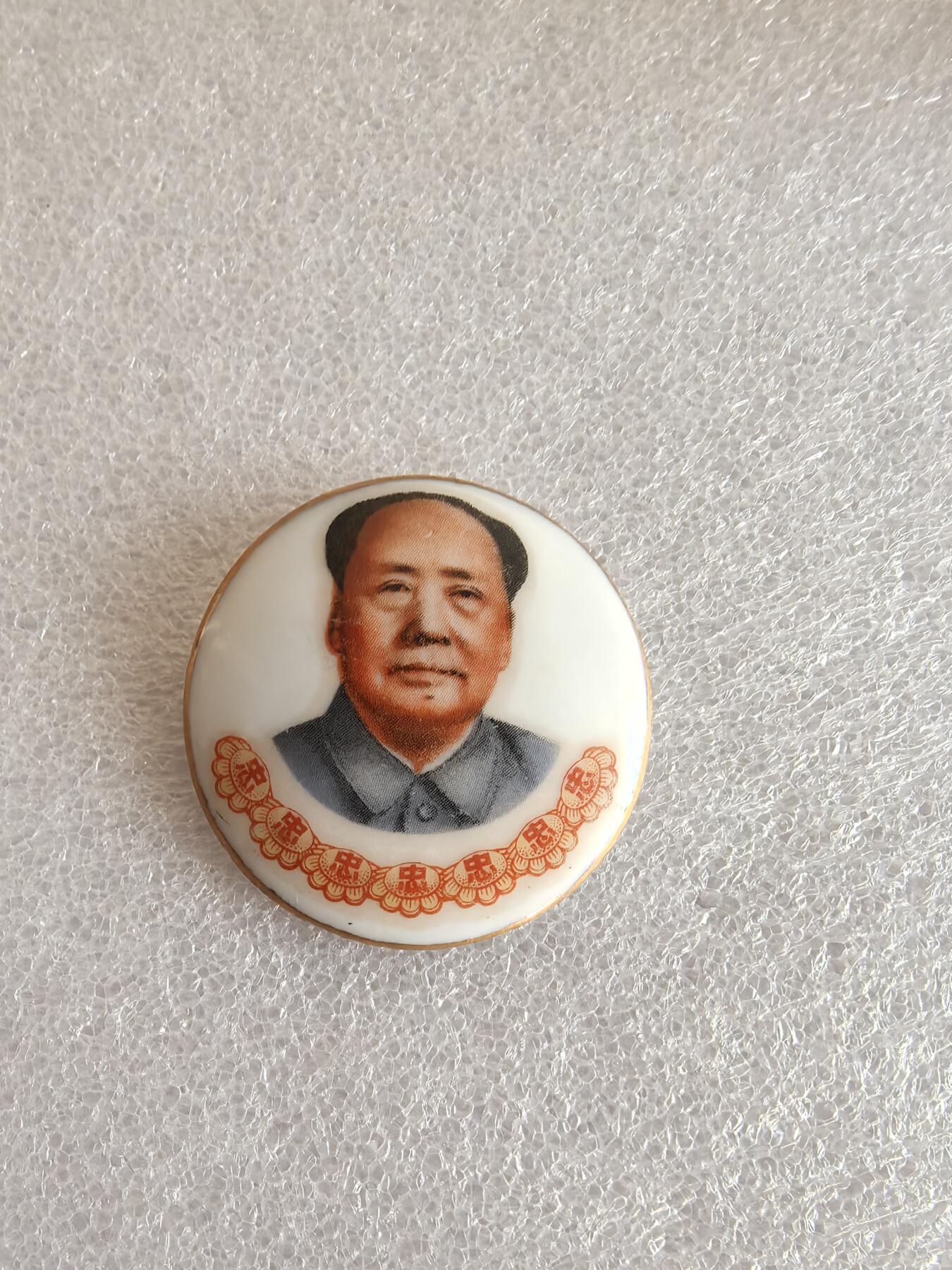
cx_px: 476
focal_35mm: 27
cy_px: 635
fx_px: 990
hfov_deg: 51.4
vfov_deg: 65.3
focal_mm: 1.95
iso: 320
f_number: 2.2
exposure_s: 1/50
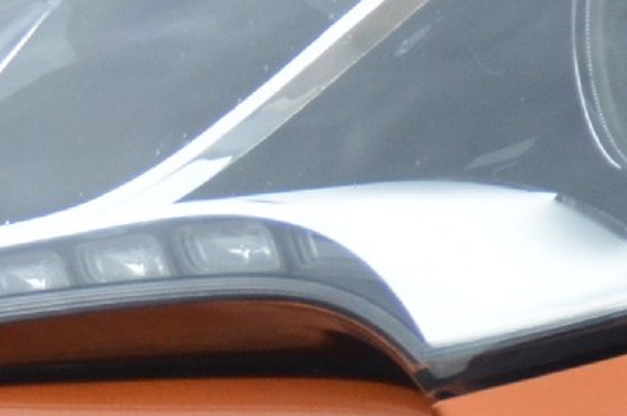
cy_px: 775
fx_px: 31862
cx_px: -1108
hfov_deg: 1.1
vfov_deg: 0.7
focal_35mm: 1833
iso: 1100
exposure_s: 1/500
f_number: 5.6
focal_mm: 200
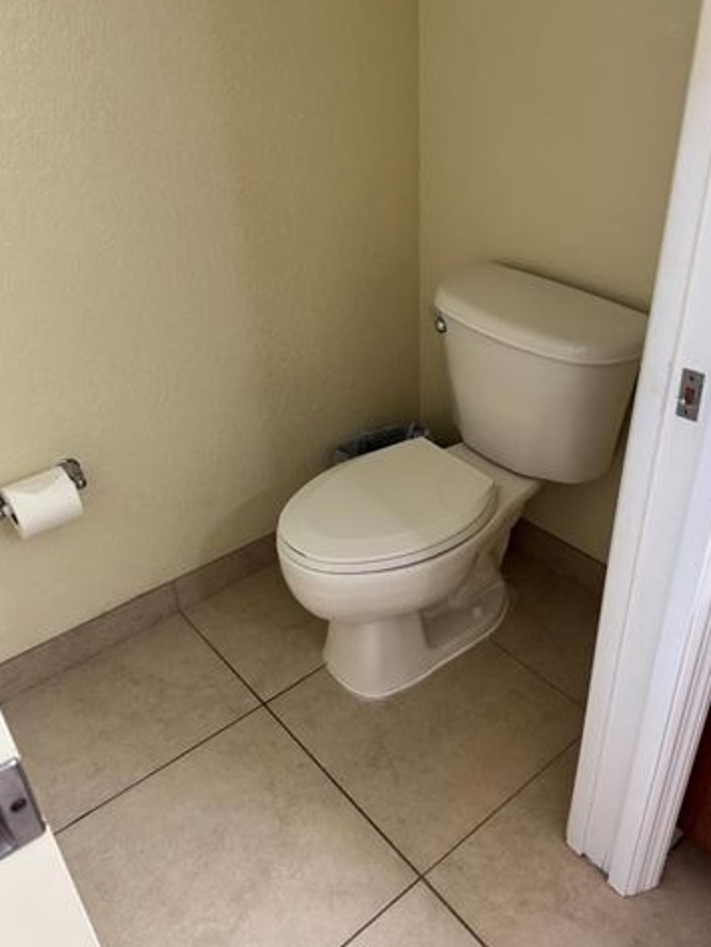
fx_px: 739
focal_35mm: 27
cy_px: 470
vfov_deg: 65.3
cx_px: 386
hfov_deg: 51.3
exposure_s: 1/60
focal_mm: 6.76
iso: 250
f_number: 1.78
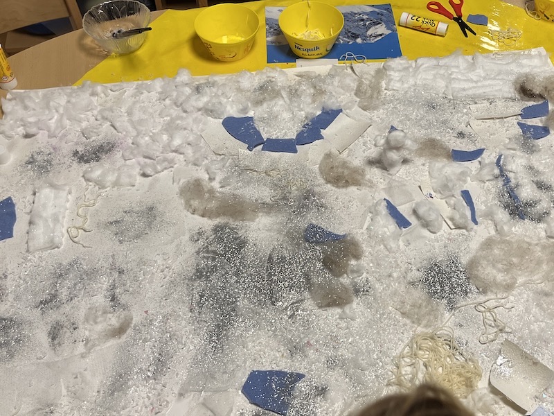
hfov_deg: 67.3
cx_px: 277
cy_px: 208
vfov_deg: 53.1
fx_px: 416
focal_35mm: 26
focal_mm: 5.1
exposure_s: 1/100
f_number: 1.6
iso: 80
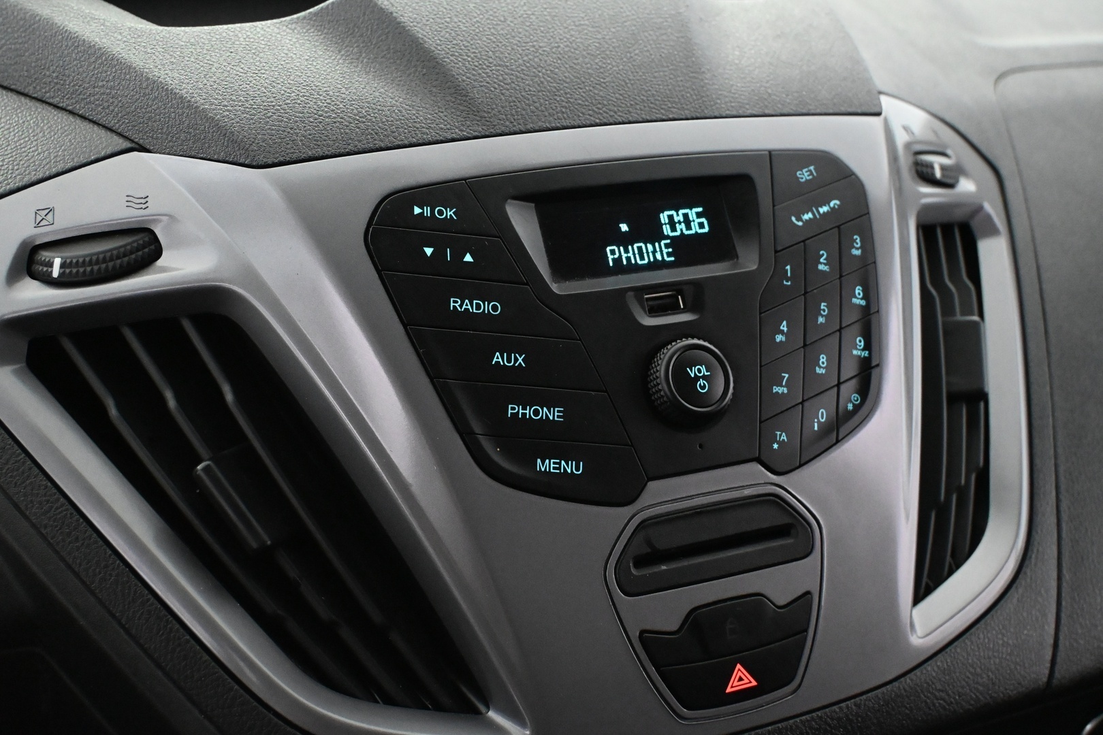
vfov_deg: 26.5
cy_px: 368
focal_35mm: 51
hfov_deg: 38.9
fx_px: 1562
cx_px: 552
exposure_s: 1/60
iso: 6400
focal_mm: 34
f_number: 5
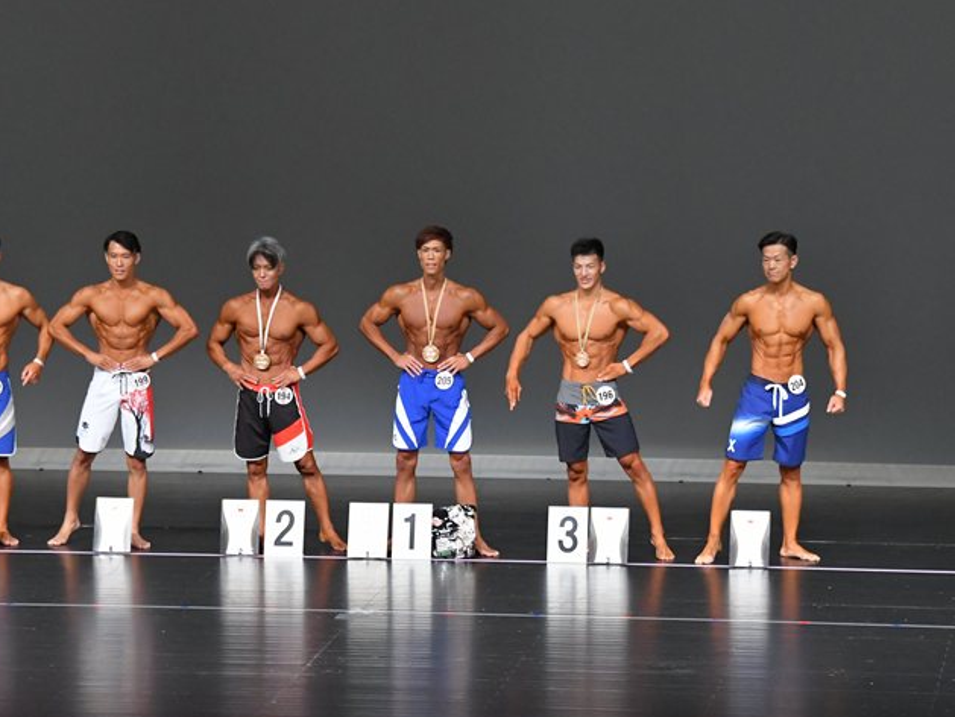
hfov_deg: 9.6
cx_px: 405
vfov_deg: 7.2
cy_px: 378
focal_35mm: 206
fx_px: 5684
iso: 5000
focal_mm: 116
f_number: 5.6
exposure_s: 1/400
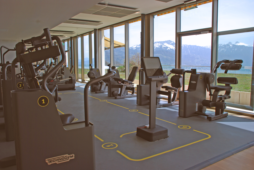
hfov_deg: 61.9
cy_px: 85
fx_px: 212
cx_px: 127
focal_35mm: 30
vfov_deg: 43.7
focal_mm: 20
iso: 100
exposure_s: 1/160
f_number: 6.3
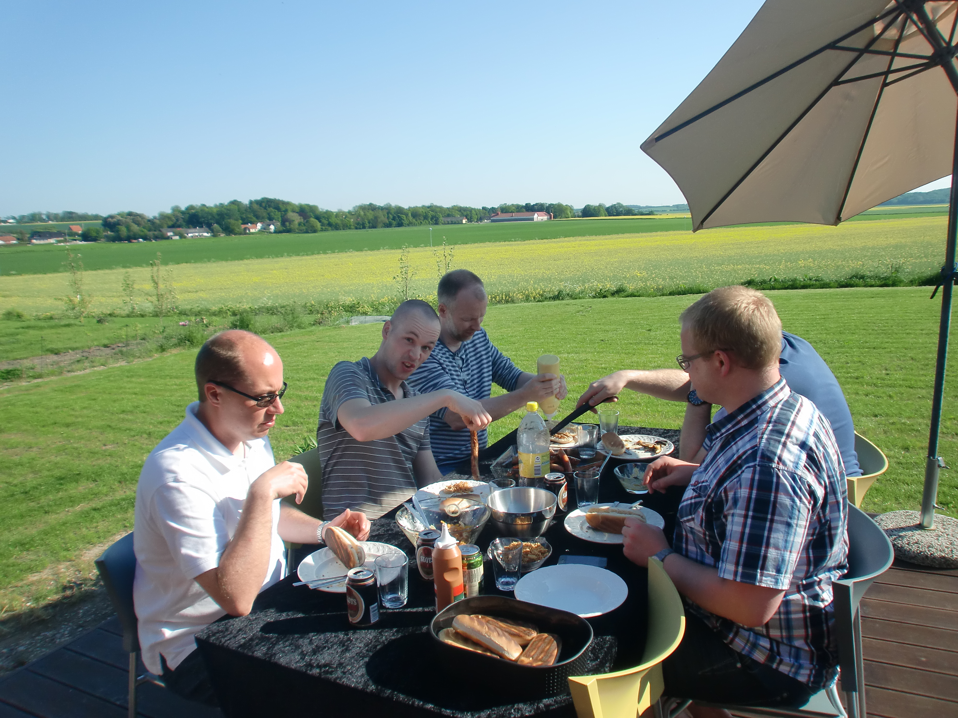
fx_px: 720
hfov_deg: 67.3
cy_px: 359
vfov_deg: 53.1
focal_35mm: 26
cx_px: 479
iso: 64
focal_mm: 4.65
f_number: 7.8
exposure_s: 1/125
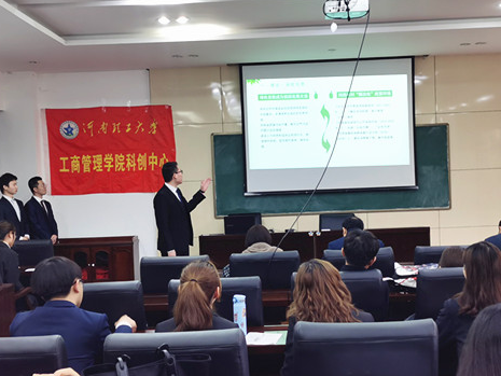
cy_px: 206
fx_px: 709
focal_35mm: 49
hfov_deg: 38.9
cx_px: 264
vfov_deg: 29.7
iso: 125
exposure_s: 1/50
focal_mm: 5.58
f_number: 1.8
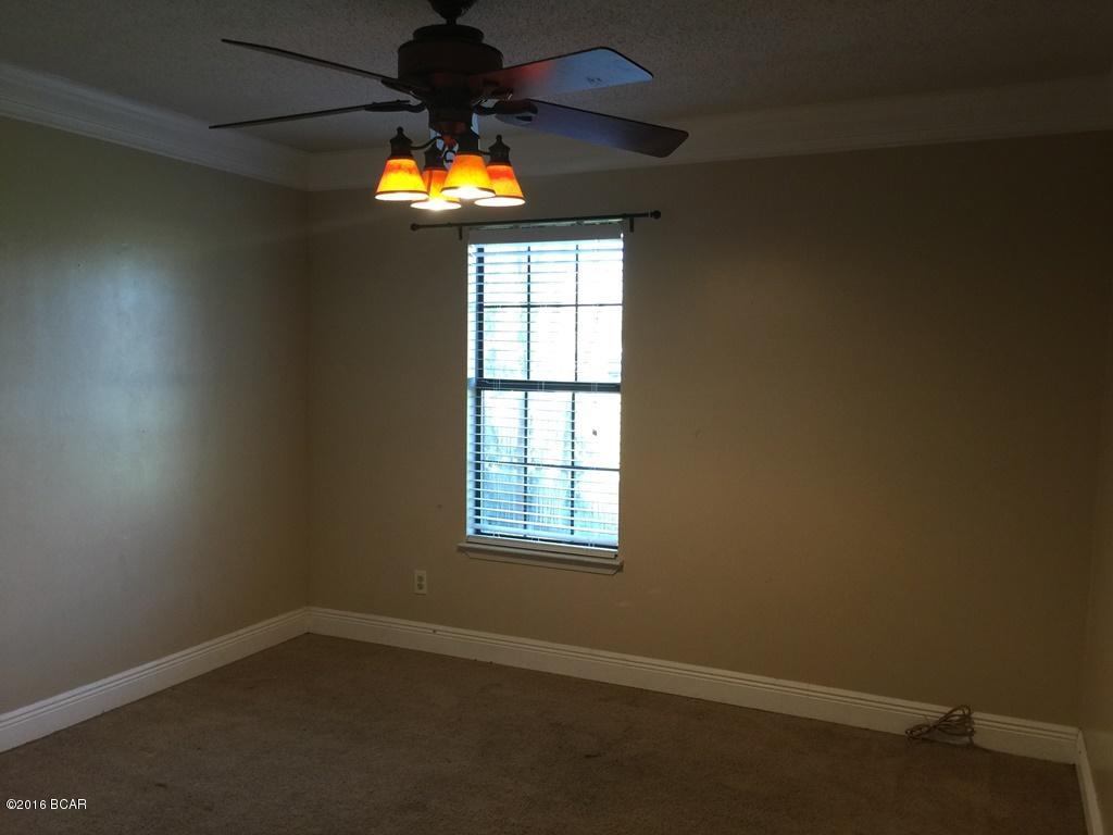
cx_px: 556
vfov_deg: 48.2
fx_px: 932
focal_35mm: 29
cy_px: 418
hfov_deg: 61.7
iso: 40
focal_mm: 4.15
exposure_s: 1/30
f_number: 2.2
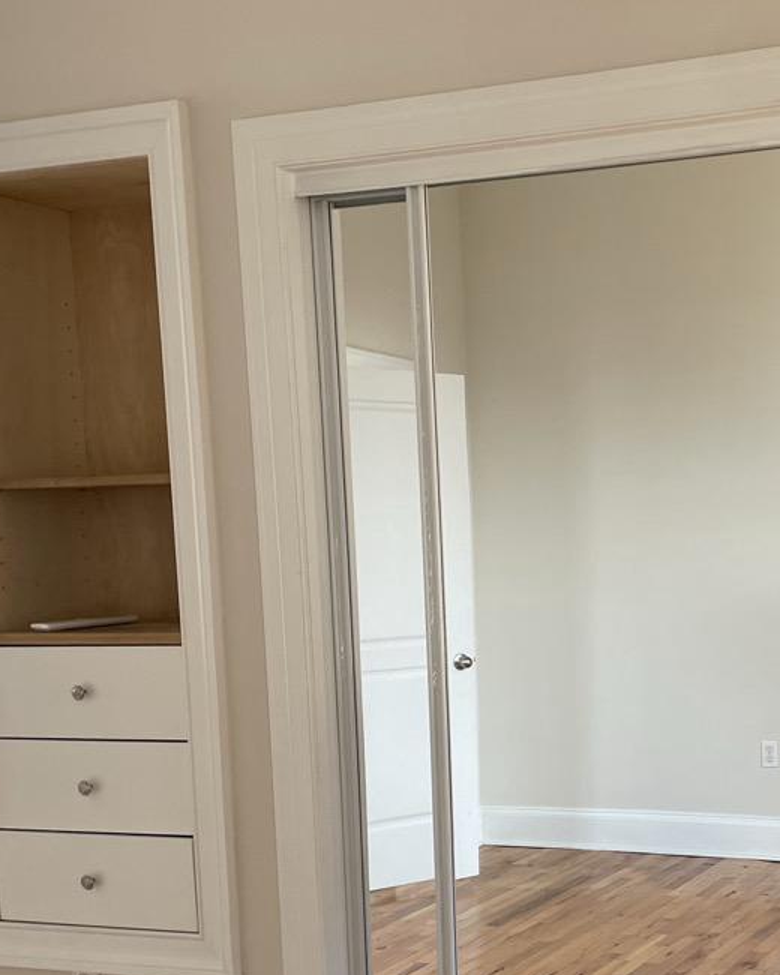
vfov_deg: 37.0
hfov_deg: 28.7
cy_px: 634
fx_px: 1443
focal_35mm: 50
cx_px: 744
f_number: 1.6
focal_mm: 4.2
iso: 125
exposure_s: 1/113
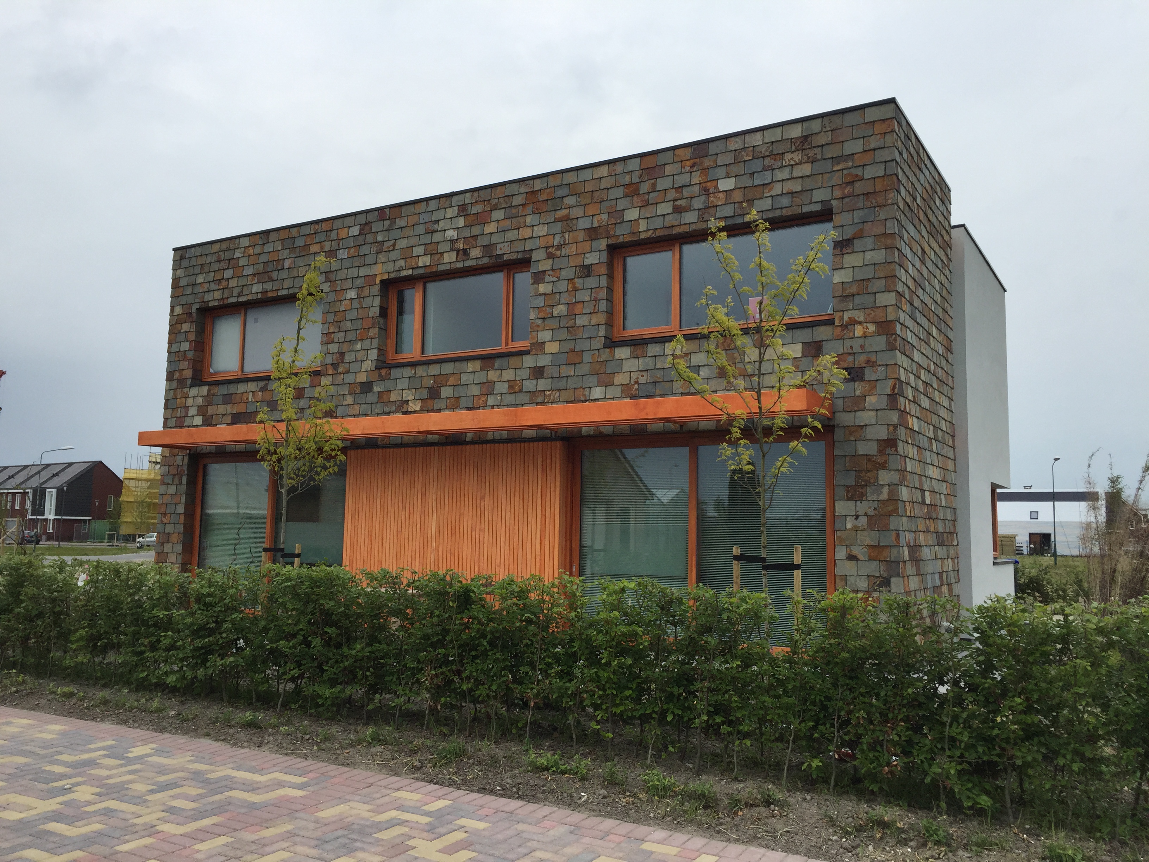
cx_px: 574
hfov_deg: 61.7
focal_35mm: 29
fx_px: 963
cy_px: 431
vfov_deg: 48.2
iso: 32
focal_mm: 4.15
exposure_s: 1/746
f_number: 2.2
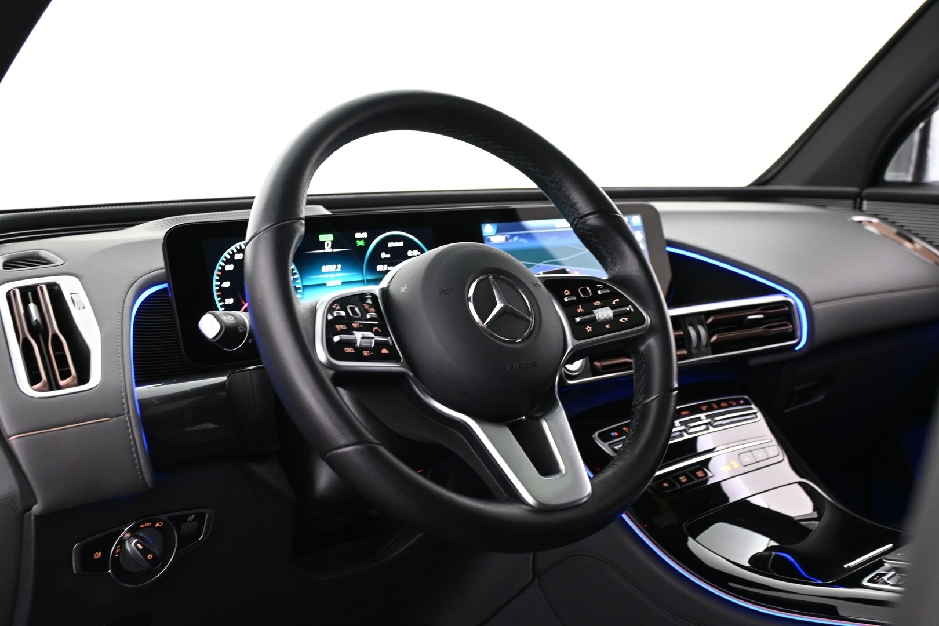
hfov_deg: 47.2
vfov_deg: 32.4
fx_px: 1076
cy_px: 313
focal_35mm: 41
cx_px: 470
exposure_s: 1/13
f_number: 4.5
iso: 1600
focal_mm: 27.5
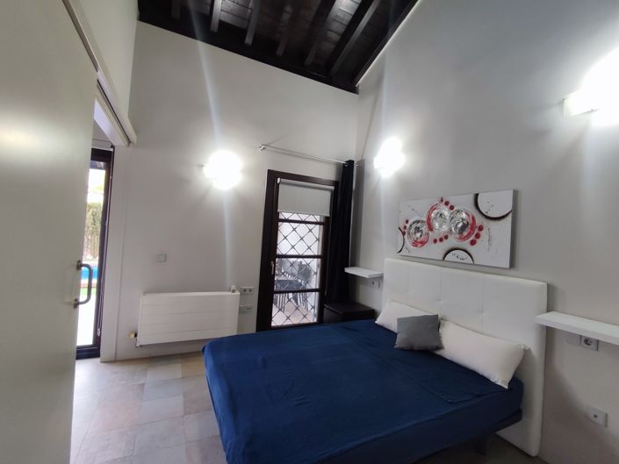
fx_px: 286
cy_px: 232
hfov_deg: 94.5
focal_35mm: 16
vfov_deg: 78.1
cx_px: 310
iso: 134
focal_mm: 1.65
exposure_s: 1/60
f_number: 2.2
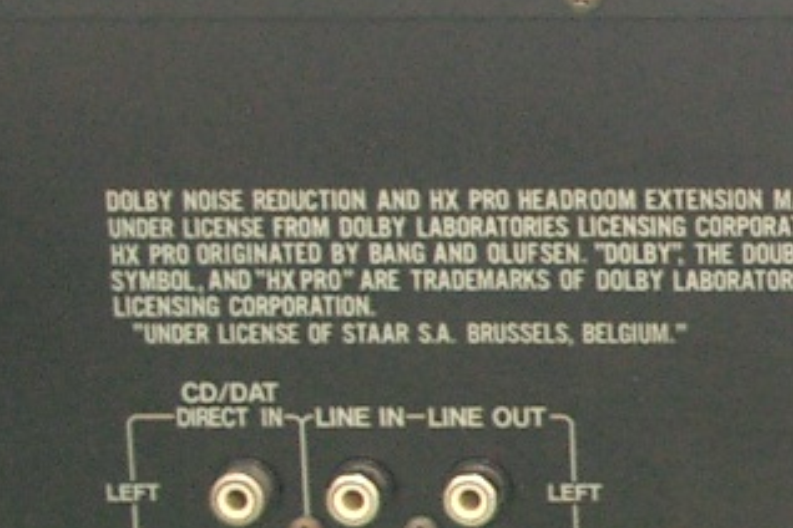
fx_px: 4515
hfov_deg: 9.6
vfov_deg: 6.7
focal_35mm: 205
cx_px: 1332
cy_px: 286
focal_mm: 8.2
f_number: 3.1
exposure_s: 1/8
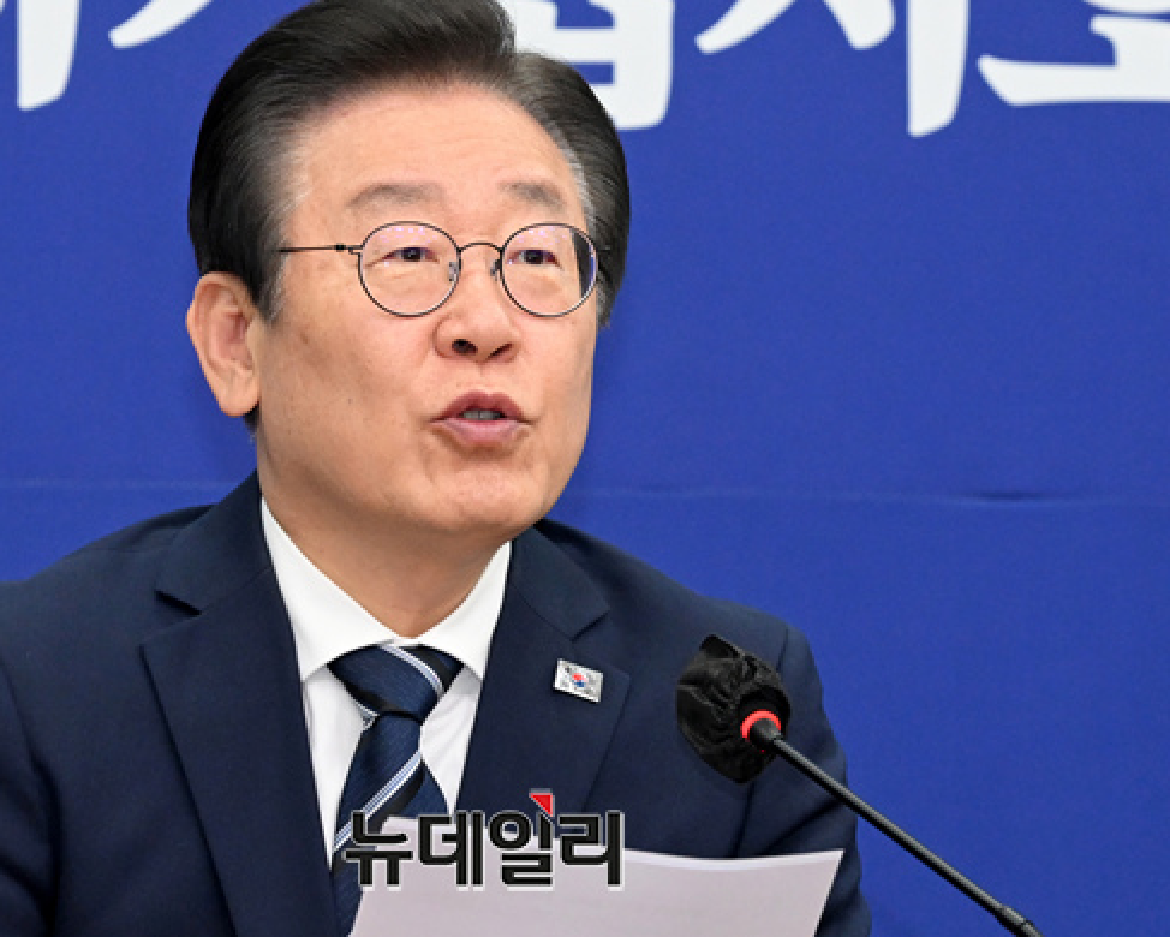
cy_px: 429
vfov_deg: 10.4
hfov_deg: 13.0
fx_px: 5127
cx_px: 478
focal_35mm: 148
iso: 2500
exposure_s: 1/250
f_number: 5
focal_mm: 120
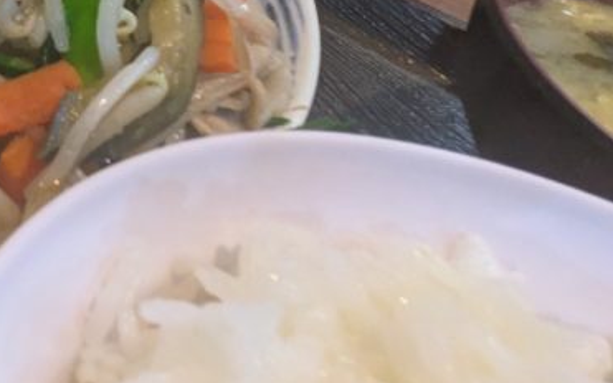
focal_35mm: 41
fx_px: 685
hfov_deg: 36.8
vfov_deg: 29.1
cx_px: -126
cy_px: -6
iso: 567
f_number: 2.2
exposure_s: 1/50
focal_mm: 1.83
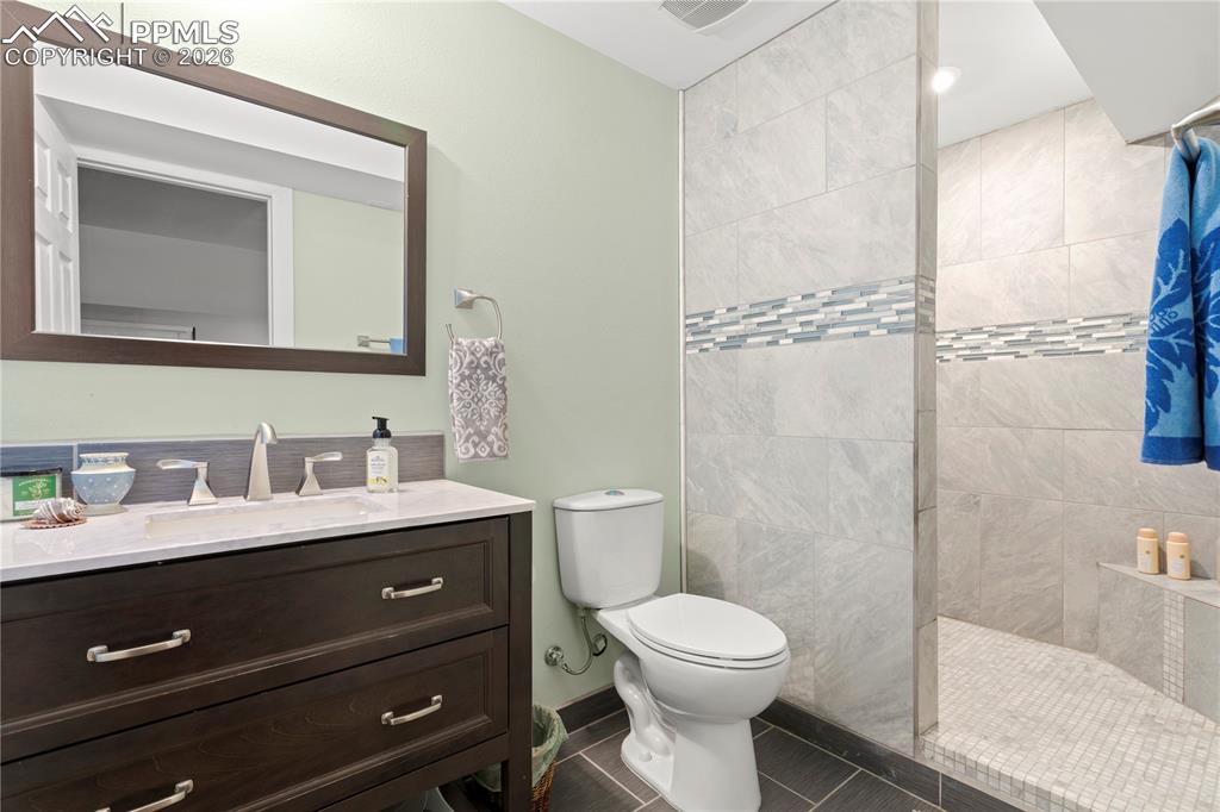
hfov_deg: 96.8
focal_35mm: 16
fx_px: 542
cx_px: 610
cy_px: 406
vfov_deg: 73.7
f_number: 8
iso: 100
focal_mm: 16
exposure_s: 6
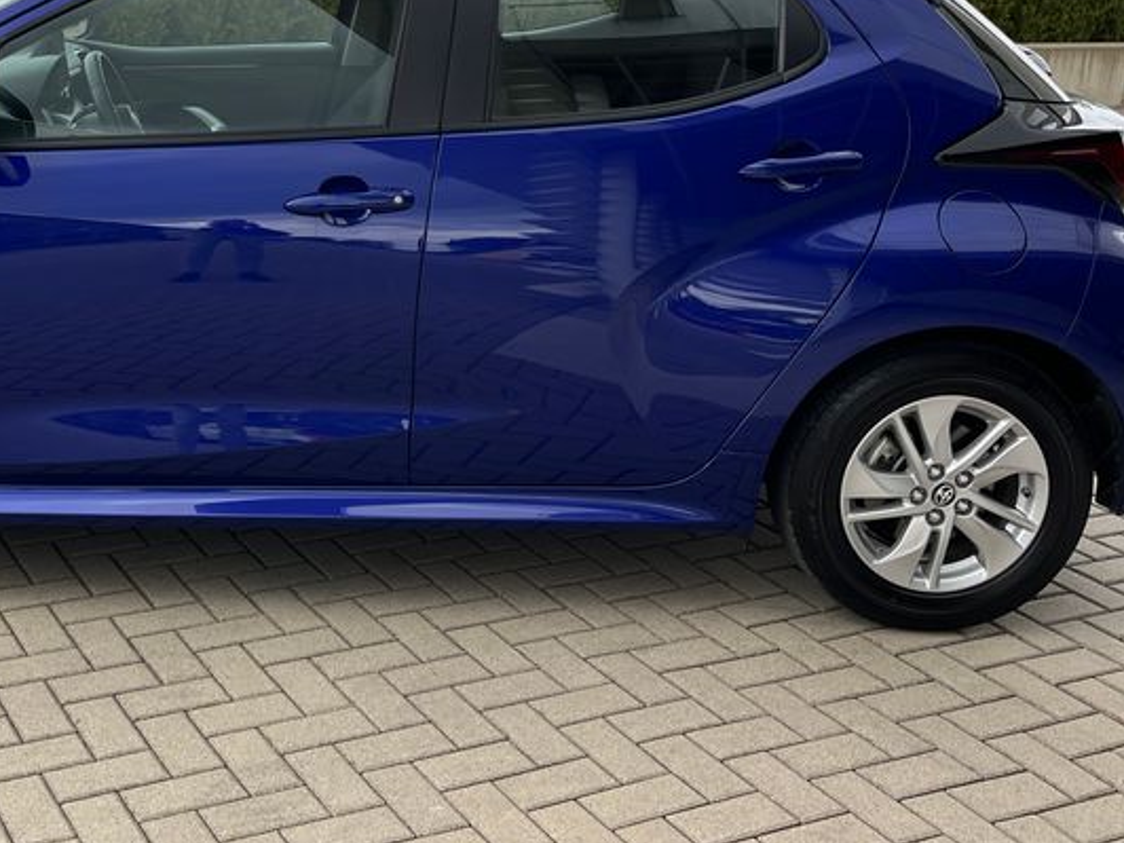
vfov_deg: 28.6
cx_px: 247
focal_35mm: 50
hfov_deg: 37.0
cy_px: 184
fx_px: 1624
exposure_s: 1/520
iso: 50
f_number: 1.6
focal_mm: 5.1
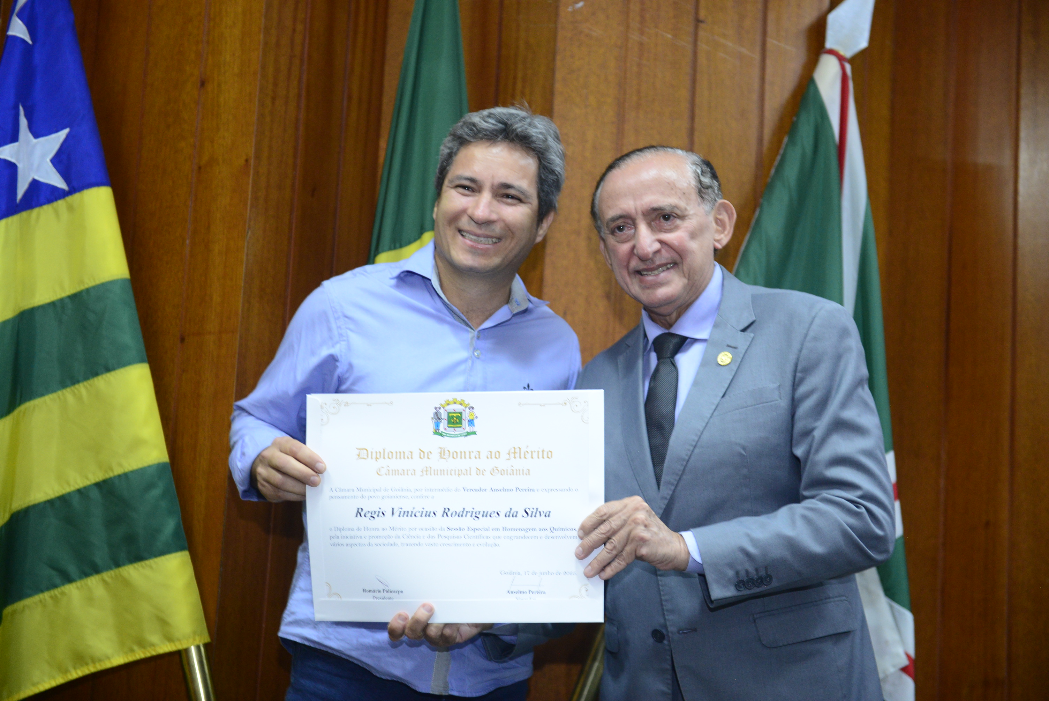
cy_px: 350
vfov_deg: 19.5
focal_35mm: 70
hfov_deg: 28.8
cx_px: 524
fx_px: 2040
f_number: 4
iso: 2500
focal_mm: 70
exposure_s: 1/125
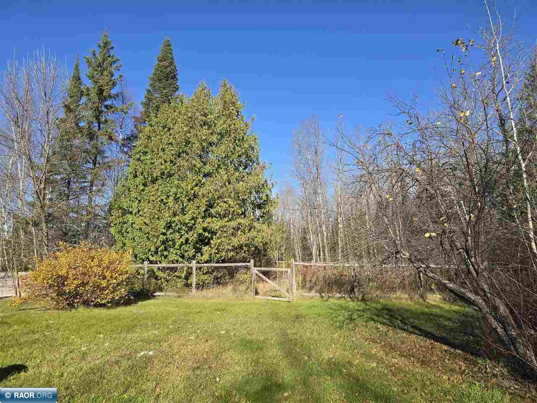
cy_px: 202
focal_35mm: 23
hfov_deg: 73.9
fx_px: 357
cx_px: 268
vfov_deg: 58.9
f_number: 1.7
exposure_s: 1/575
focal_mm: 6.3
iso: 12
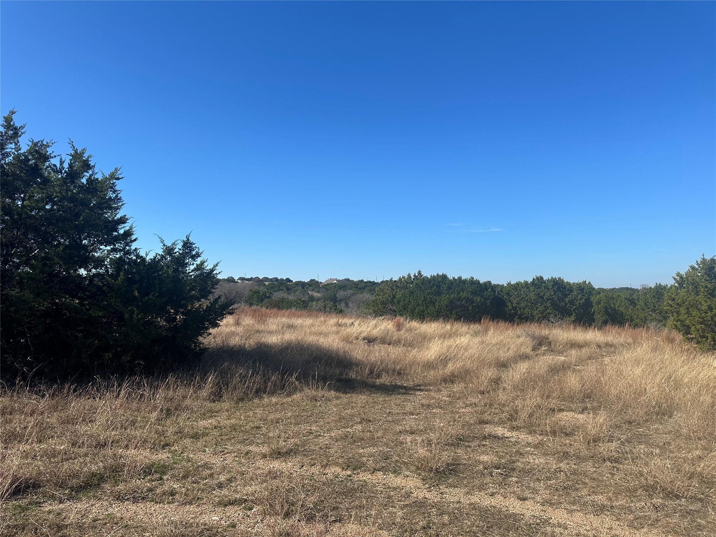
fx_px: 496
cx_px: 358
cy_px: 268
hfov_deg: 71.6
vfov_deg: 56.8
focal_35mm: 24
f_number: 1.78
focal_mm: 6.86
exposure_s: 1/4184
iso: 80
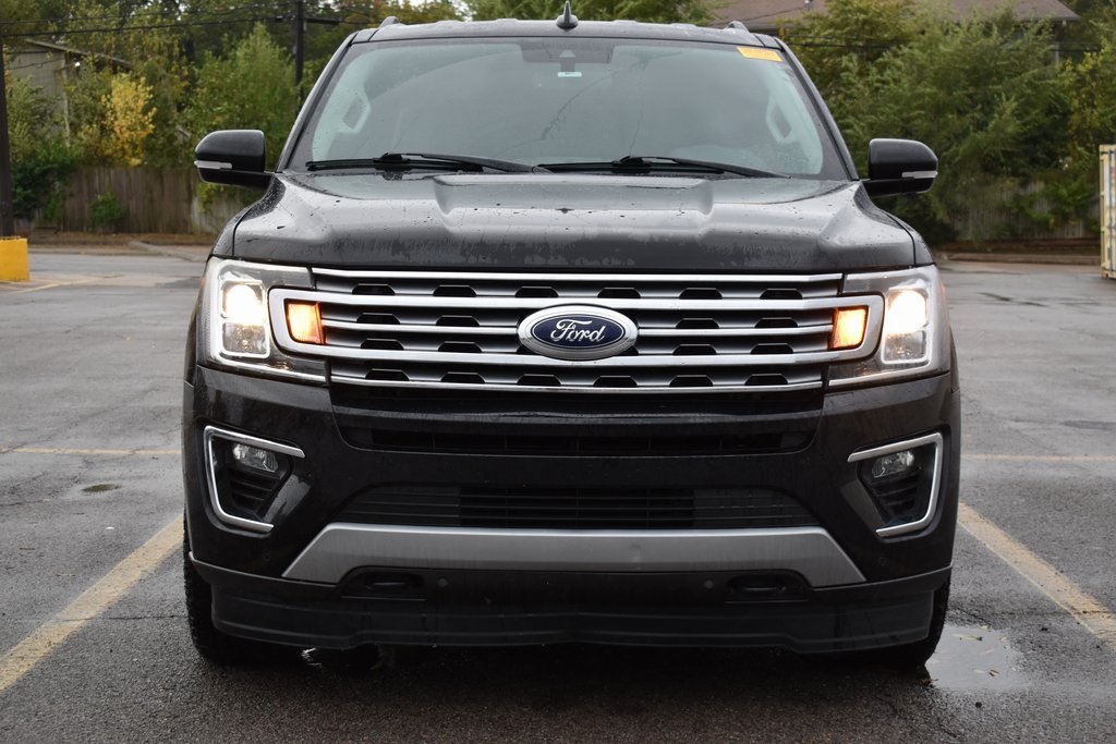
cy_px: 372
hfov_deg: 33.4
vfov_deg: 22.6
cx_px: 558
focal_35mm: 60
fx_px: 1860
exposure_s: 1/60
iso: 400
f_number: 4.8
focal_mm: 40
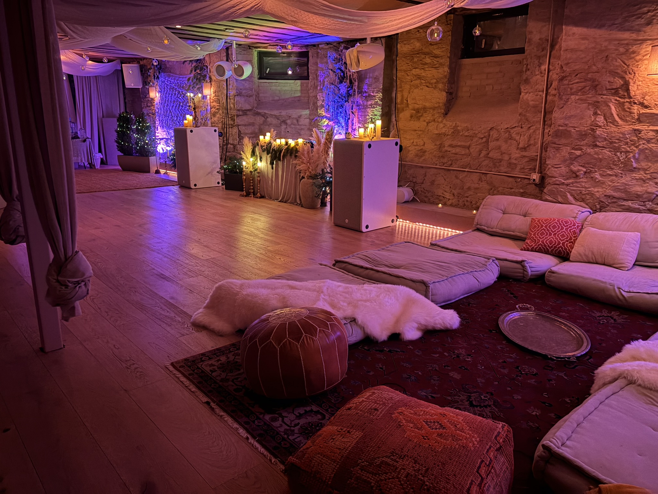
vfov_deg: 53.1
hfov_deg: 67.3
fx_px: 494
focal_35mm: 26
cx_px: 329
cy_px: 247
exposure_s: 1/9
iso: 1000
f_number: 1.6
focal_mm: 5.96
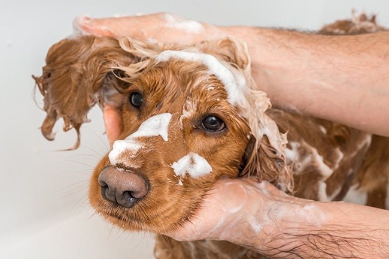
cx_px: 194
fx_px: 567
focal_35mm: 52
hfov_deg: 37.9
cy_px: 130
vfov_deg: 25.7
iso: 100
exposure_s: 1/160
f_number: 8
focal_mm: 35
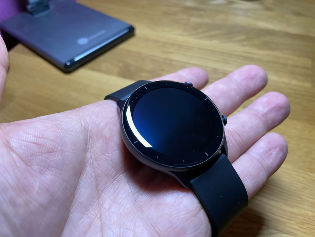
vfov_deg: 53.1
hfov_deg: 67.3
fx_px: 237
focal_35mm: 26
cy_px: 118
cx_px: 158
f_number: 1.6
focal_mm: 4.2
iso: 125
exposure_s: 1/112
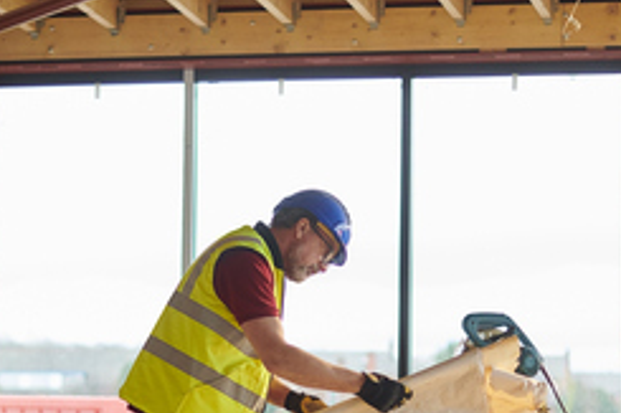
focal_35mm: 148
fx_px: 2551
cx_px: 172
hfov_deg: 13.8
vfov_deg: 9.2
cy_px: 417
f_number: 2
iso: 500
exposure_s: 1/160
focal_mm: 50
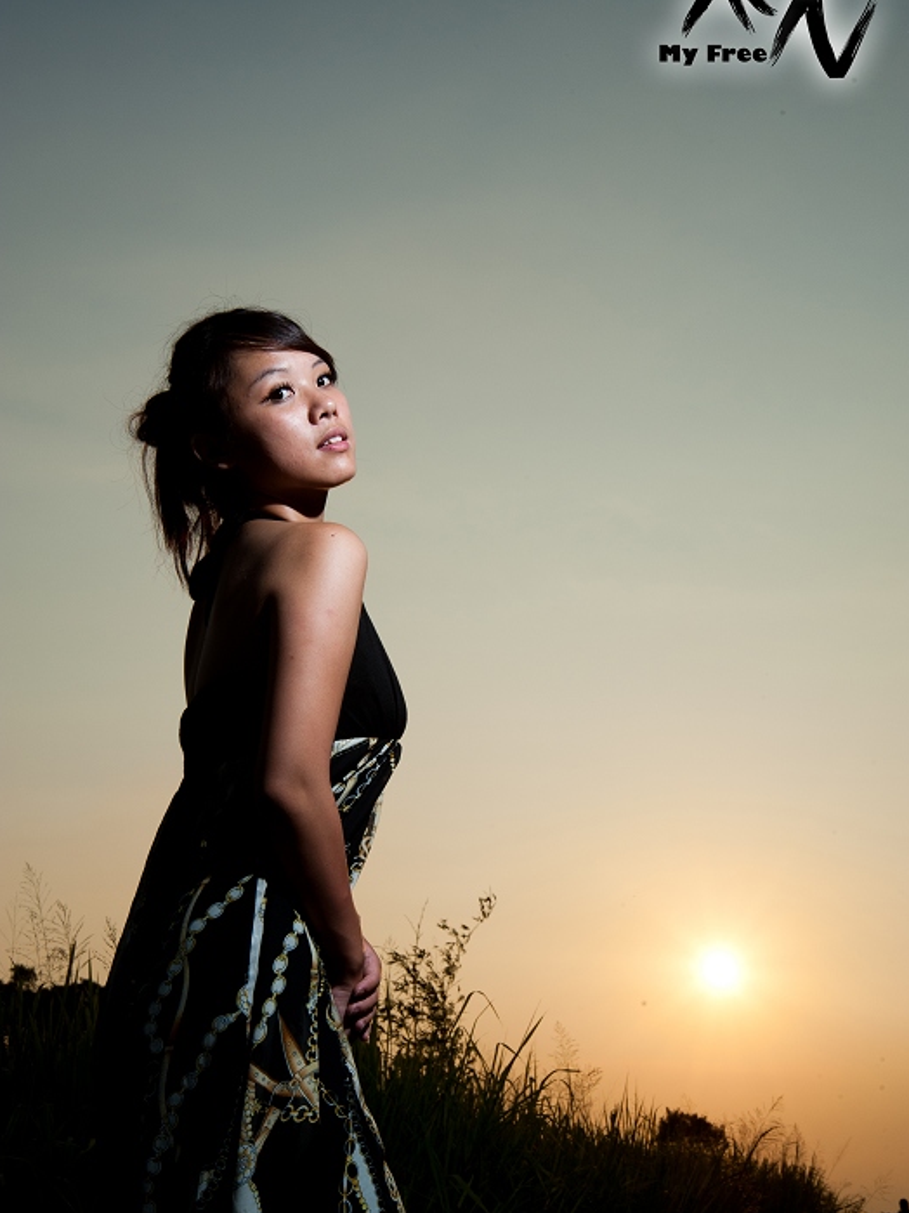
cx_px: 456
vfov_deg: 34.9
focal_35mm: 55
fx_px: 1926
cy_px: 607
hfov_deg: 26.6
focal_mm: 50
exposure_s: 1/250
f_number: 20
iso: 200
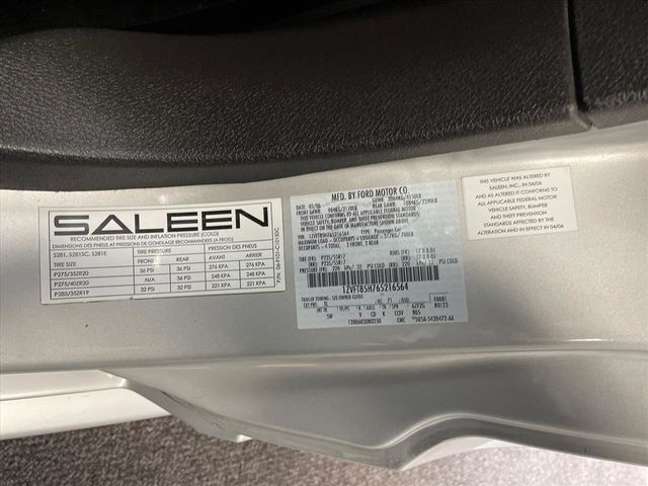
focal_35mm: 26
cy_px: 243
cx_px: 324
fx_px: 487
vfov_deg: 53.1
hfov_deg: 67.3
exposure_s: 1/60
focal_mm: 4.2
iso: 250
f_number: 1.6
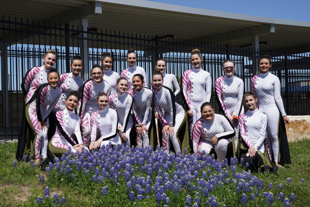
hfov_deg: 50.7
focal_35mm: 38
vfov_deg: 35.1
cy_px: 104
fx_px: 327
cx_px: 155
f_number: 5.6
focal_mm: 38
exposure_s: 1/640
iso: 100
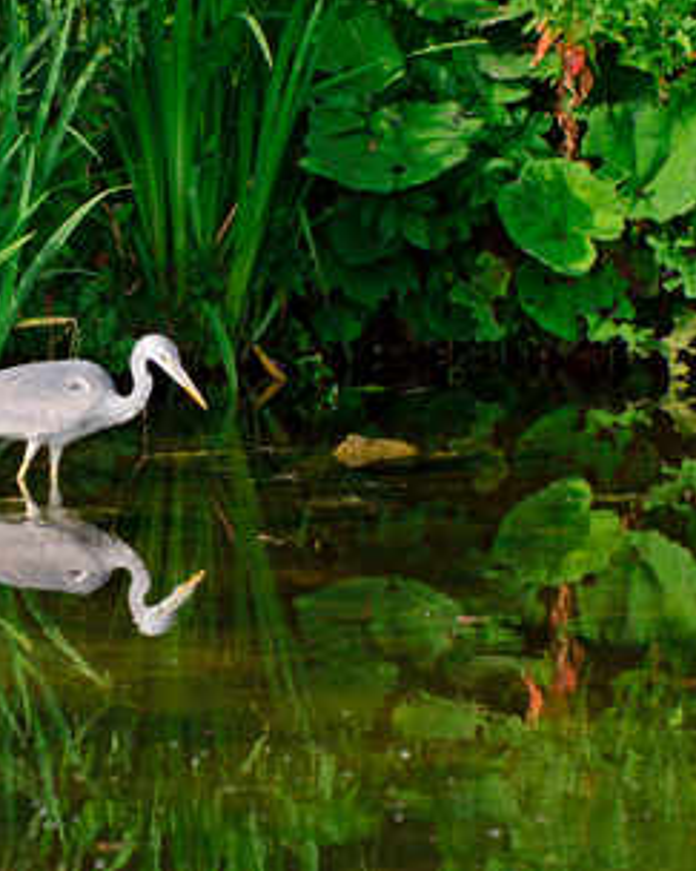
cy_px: 436
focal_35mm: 426
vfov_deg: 4.5
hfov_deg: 3.6
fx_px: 10974
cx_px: 80
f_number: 4
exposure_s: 1/1000
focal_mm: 200
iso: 200
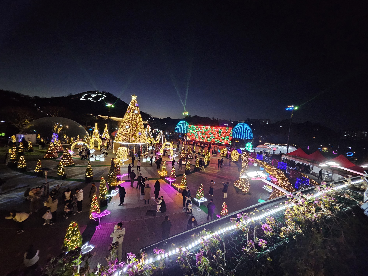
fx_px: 138
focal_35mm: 13
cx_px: 184
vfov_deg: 89.9
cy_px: 138
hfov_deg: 106.2
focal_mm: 1.7
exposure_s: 1/30
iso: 500
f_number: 2.2
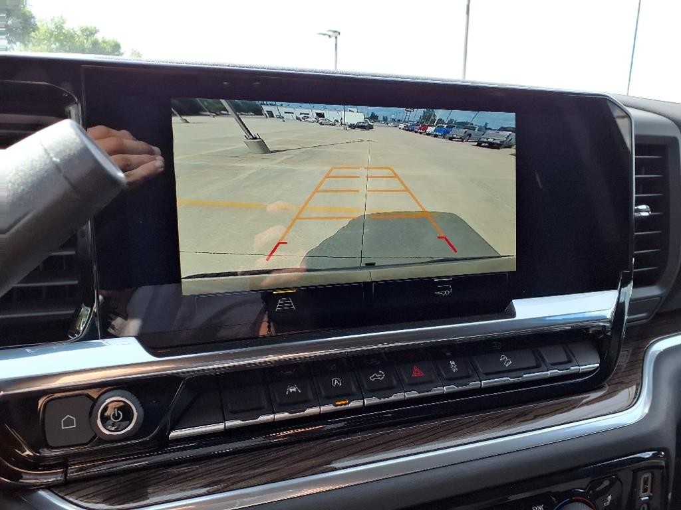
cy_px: 255
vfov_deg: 51.4
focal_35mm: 27
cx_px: 340
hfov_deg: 65.3
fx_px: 531
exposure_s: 1/312
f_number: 1.9
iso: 40
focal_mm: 3.58
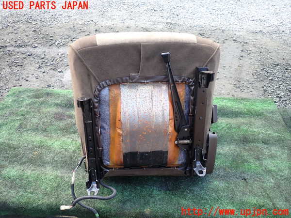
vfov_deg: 54.9
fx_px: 210
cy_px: 109
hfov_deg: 69.4
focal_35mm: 25
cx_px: 146
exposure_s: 1/60
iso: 125
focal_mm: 4.5
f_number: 2
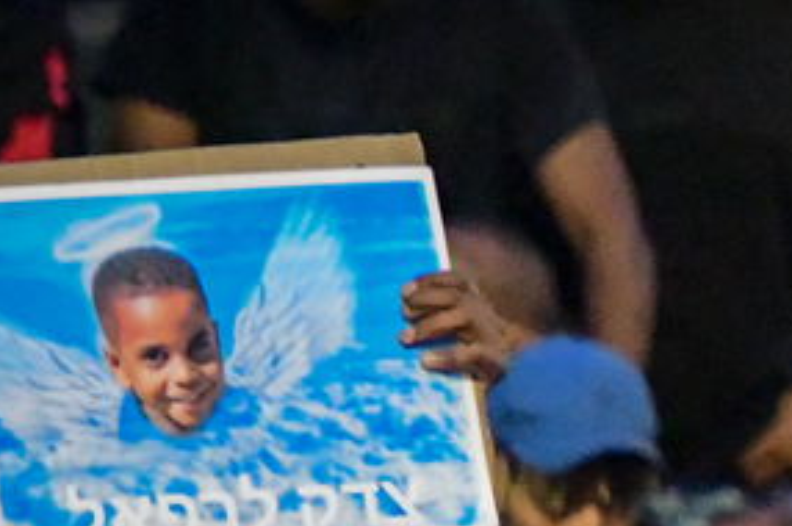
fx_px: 35533
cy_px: 779
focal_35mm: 1617
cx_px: 1310
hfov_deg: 1.3
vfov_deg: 0.8
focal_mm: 165
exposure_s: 1/160
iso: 10000
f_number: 2.8
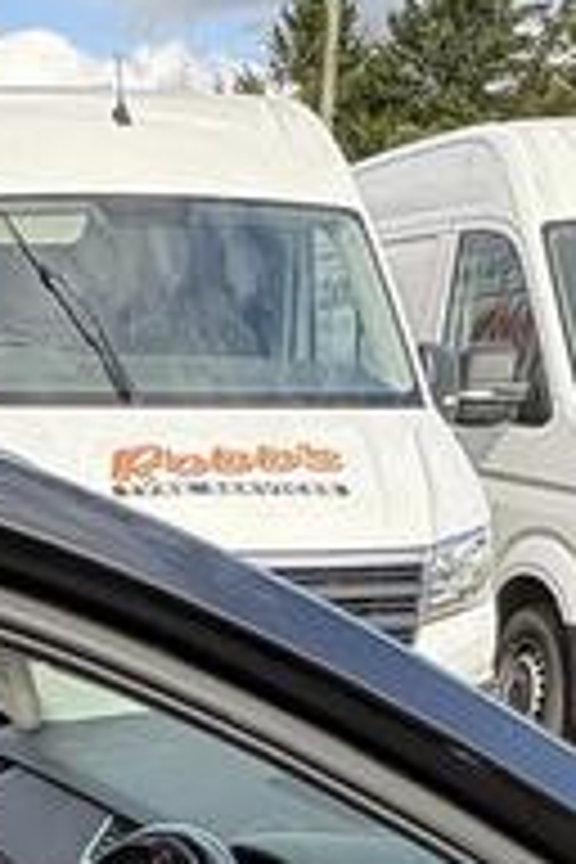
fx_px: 1632
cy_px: 1174
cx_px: -68
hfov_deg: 19.2
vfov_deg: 25.0
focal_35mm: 68
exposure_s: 1/274
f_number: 2.2
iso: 64
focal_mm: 2.22
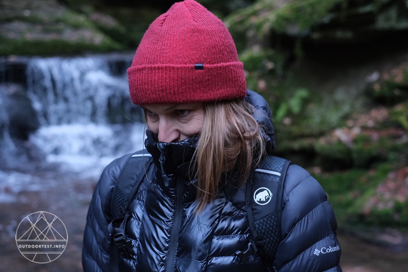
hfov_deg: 37.5
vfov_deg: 25.5
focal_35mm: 53
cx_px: 204
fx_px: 601
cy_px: 136
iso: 2500
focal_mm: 35
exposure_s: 1/125
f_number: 2.8
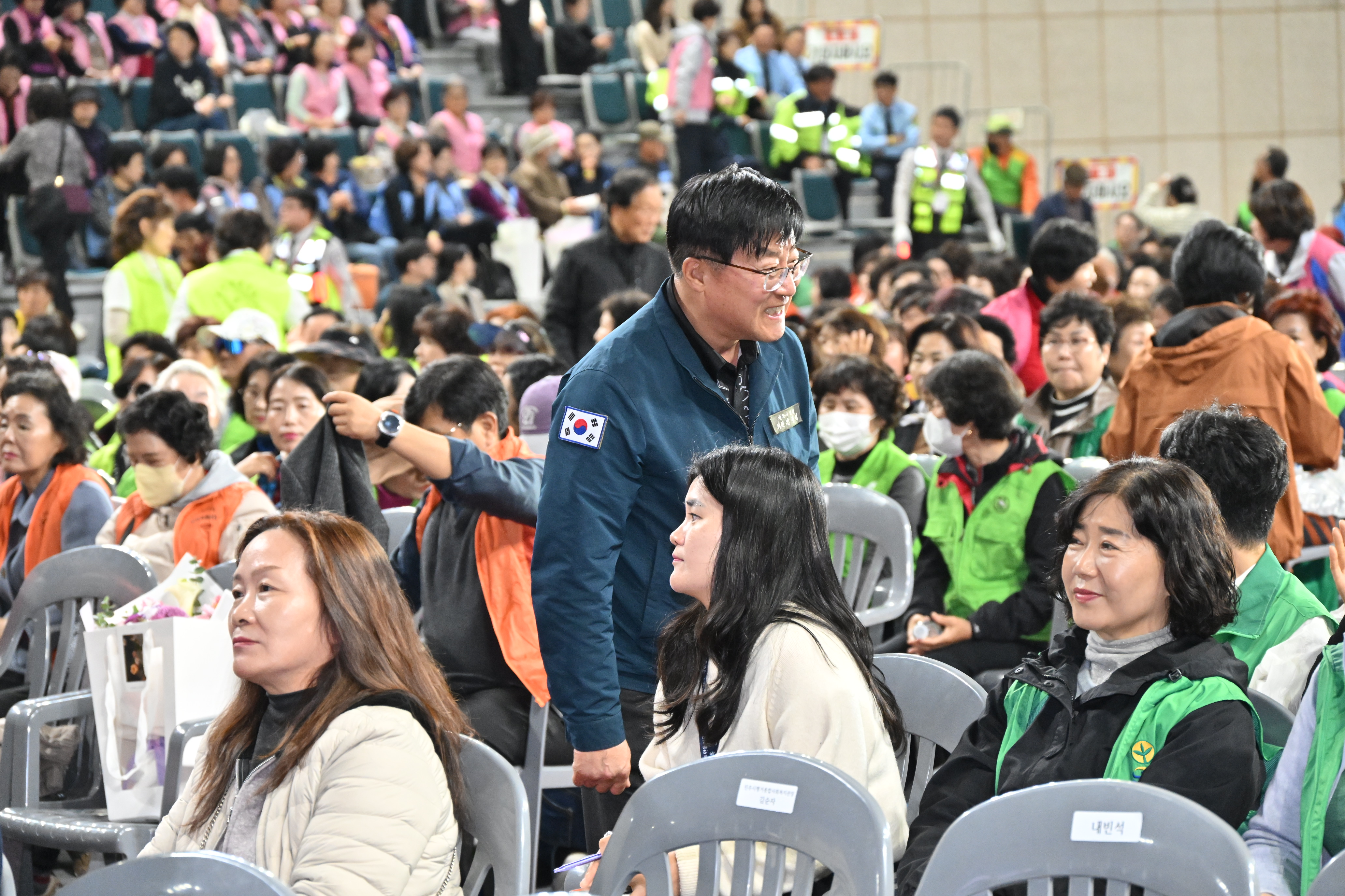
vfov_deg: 12.5
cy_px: 448
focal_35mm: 110
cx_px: 672
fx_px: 4109
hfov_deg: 18.6
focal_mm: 110
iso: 5000
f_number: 6.3
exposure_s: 1/250
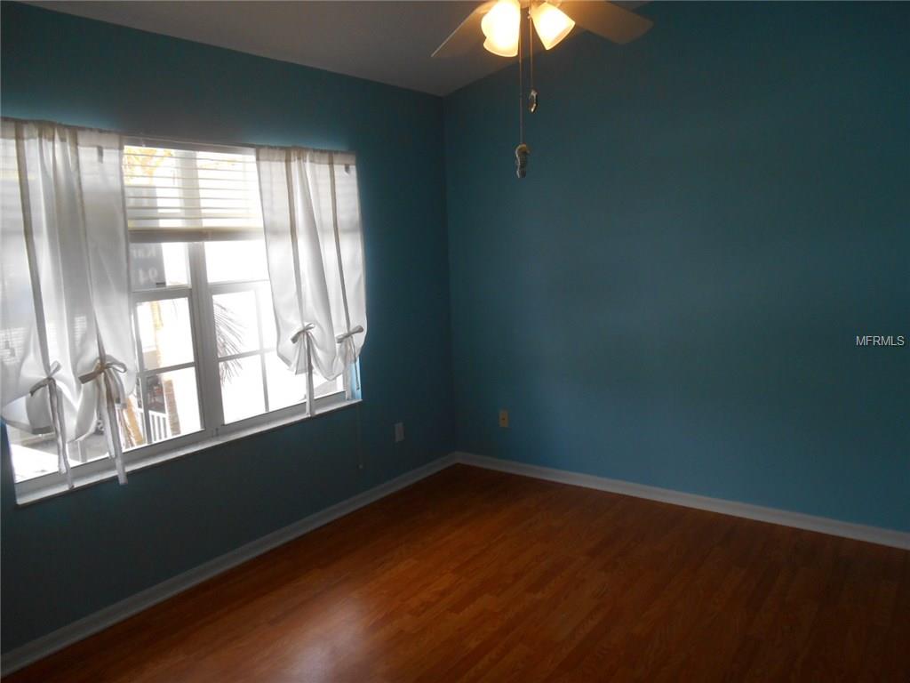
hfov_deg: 67.3
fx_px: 683
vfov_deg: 53.1
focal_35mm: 26
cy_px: 342
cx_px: 455
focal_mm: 4.7
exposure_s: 1/100
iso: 200
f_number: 3.4
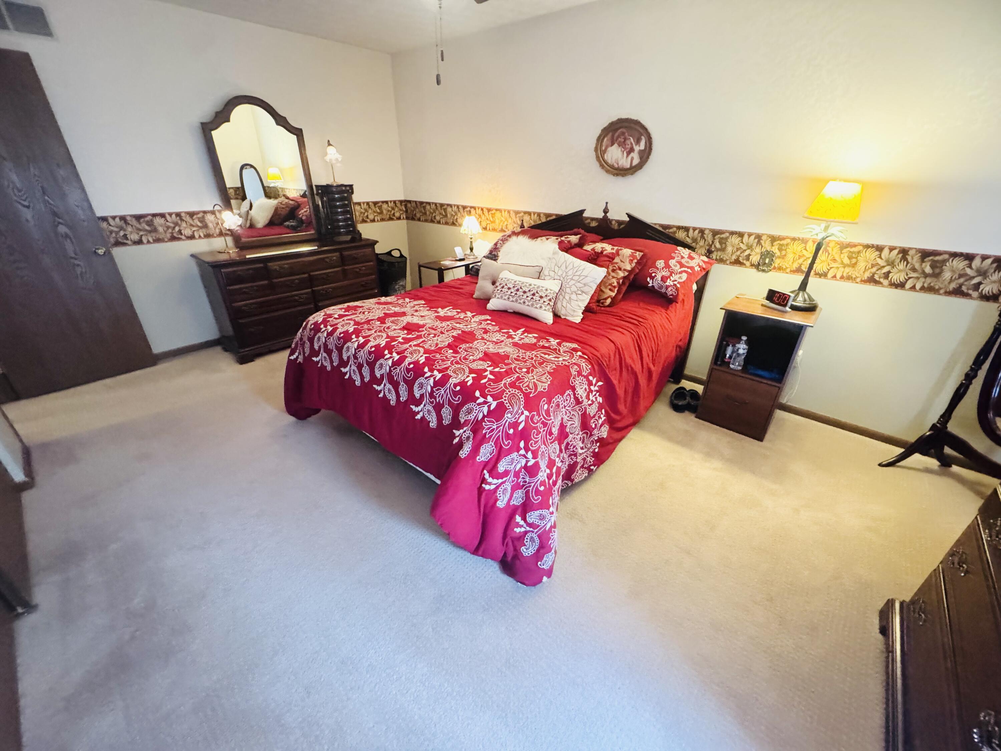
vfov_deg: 85.7
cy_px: 376
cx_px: 500
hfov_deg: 102.1
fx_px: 405
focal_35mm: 14
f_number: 2.2
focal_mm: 2.22
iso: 1000
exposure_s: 1/40
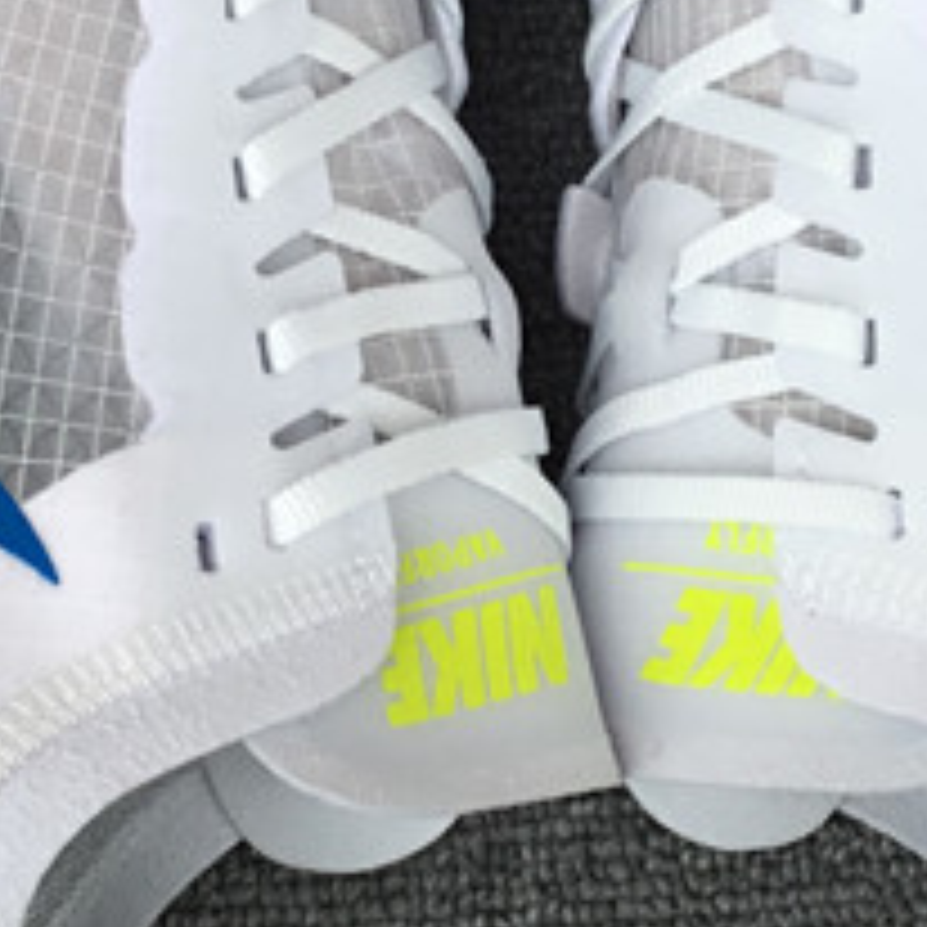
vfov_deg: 14.5
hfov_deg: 14.5
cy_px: 272
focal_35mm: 120
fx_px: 3636
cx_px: 544
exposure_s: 1/140
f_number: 2.4
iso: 25
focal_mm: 3.3
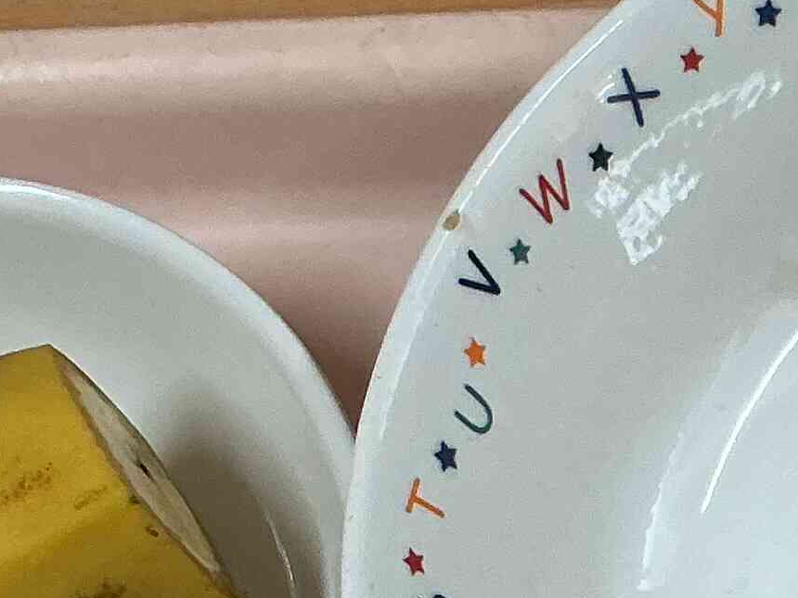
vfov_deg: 10.2
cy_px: 1142
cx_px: 1285
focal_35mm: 136
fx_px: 3135
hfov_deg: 13.5
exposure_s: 1/100
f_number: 1.8
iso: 64
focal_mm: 3
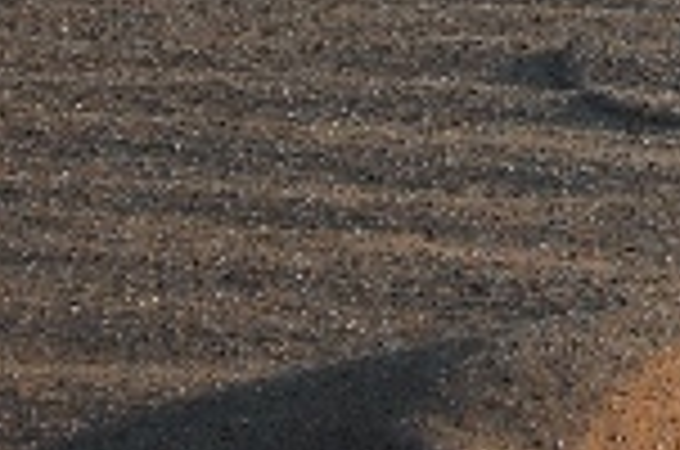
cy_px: -346
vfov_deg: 8.2
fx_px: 3016
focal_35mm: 160
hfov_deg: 11.7
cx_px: 1283
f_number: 18
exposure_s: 1/60
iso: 400
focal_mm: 26
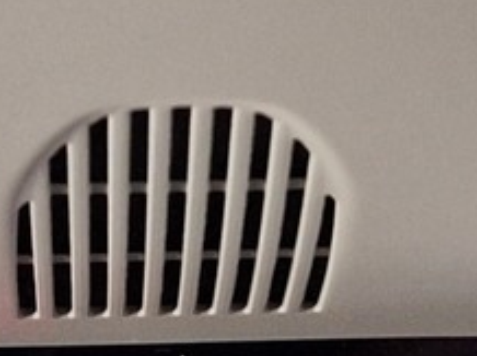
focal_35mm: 169
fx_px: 2326
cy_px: -341
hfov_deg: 11.6
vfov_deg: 8.4
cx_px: -33
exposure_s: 1/20
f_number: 1.8
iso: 320
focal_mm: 5.54
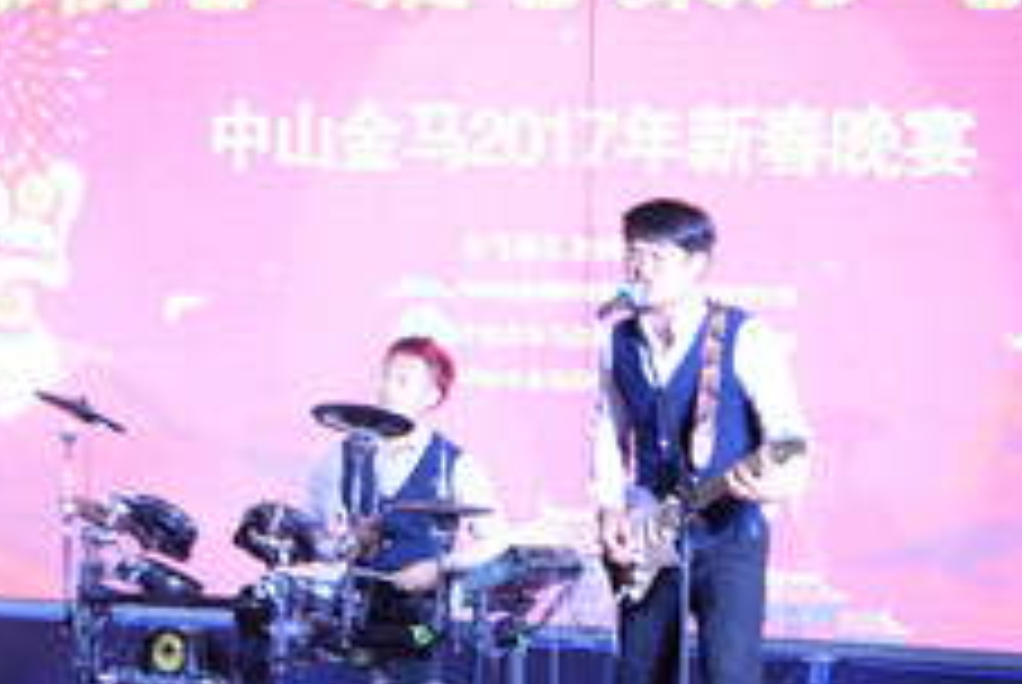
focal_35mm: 198
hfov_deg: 10.4
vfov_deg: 6.9
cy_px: 81
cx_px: 383
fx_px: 5628
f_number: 5.6
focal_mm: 75
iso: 1600
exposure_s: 1/30
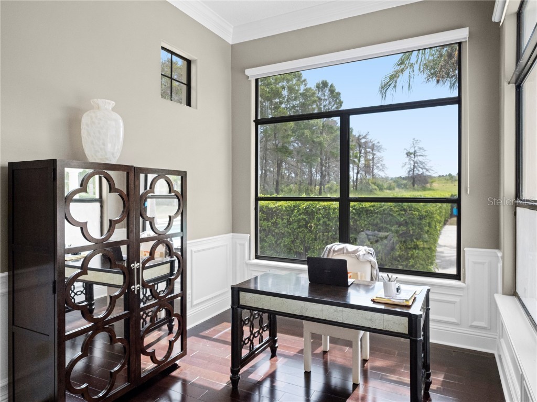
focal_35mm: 22
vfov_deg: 61.1
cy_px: 201
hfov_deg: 76.4
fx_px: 341
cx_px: 268
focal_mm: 11
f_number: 2.8
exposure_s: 1/1000
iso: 1600
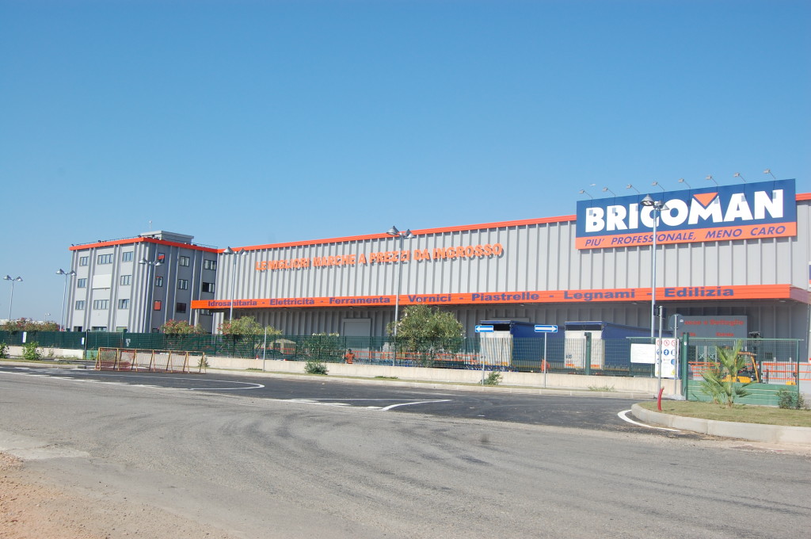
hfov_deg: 53.2
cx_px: 406
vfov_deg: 36.8
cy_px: 270
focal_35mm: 36
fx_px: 810
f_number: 10
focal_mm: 24
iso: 200
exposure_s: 1/400
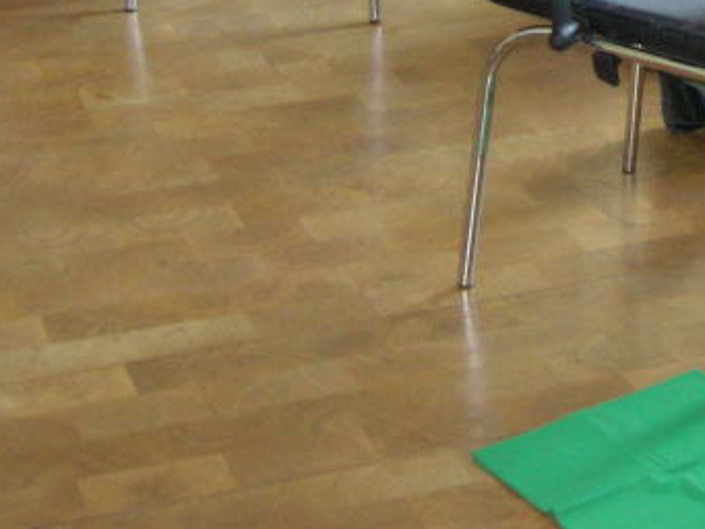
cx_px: 701
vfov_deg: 13.9
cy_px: -159
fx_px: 2078
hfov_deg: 18.8
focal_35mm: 102
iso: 200
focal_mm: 5.7
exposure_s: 1/21
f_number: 2.9
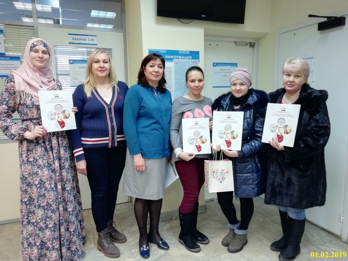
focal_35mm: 26
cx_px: 174
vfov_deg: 53.1
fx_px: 261
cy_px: 130
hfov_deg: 67.3
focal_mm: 3.46
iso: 125
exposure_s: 1/33.3
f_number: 2.2
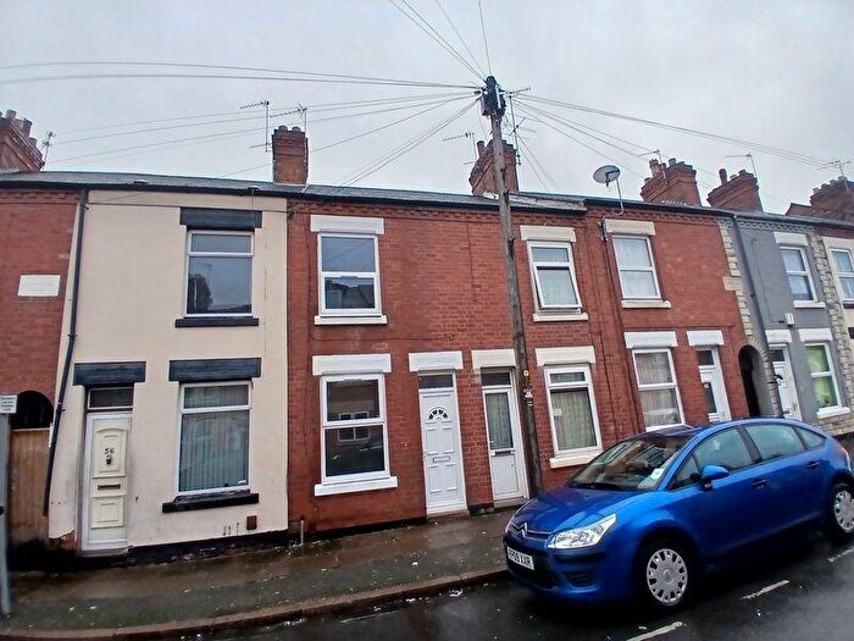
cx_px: 427
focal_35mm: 17
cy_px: 320
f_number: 2.2
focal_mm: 1.4
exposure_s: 1/411
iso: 50
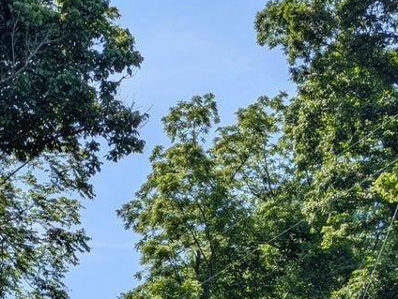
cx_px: 20
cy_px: 391
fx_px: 886
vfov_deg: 17.9
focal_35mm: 77
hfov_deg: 24.4
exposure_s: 1/2833
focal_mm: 6.81
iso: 45
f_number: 1.85
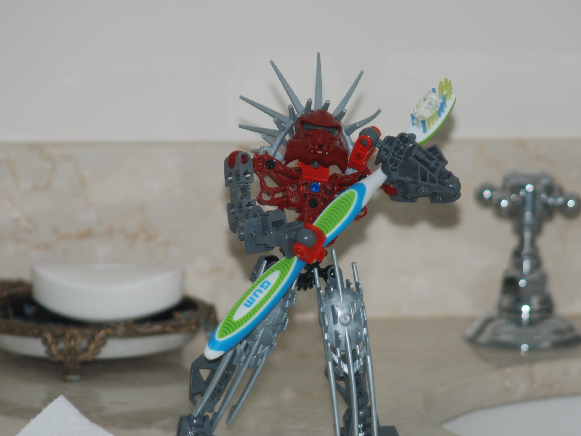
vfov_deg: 4.3
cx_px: 324
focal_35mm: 343
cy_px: 230
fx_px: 5757
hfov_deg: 5.8
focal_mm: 200
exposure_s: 1/60
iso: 200
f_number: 5.6
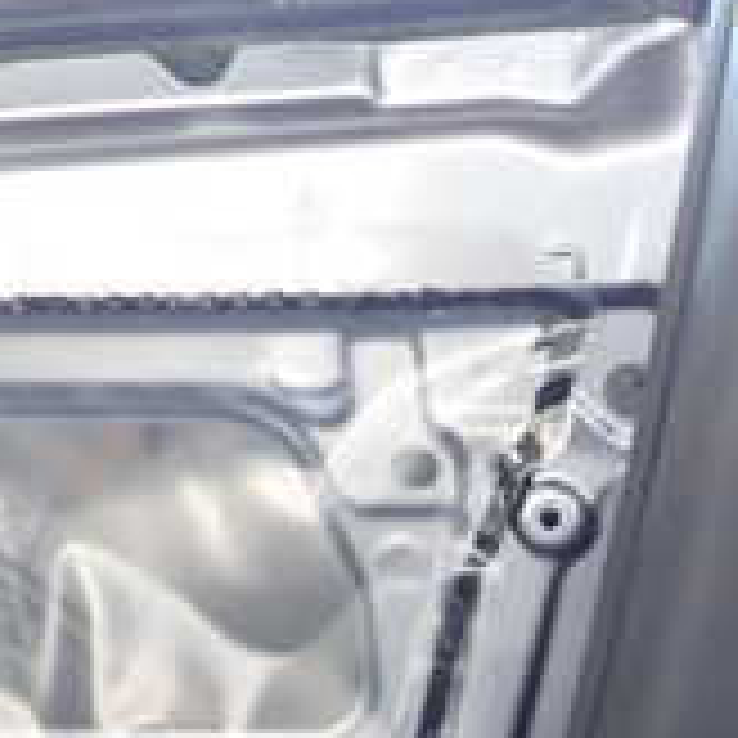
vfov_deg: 17.3
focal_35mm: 97
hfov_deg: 17.3
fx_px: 2340
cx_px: 806
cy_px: 824
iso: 200
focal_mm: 5.4
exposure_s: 1/30
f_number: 2.3
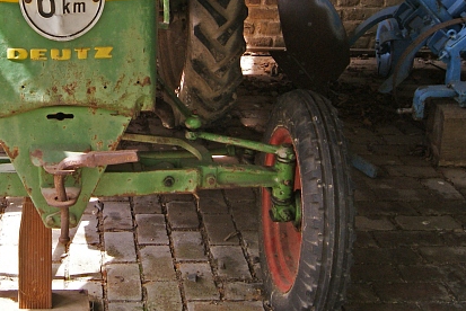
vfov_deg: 19.9
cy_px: 25
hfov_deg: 29.1
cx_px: 68
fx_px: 868
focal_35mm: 67
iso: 200
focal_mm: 18
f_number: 5
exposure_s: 1/200
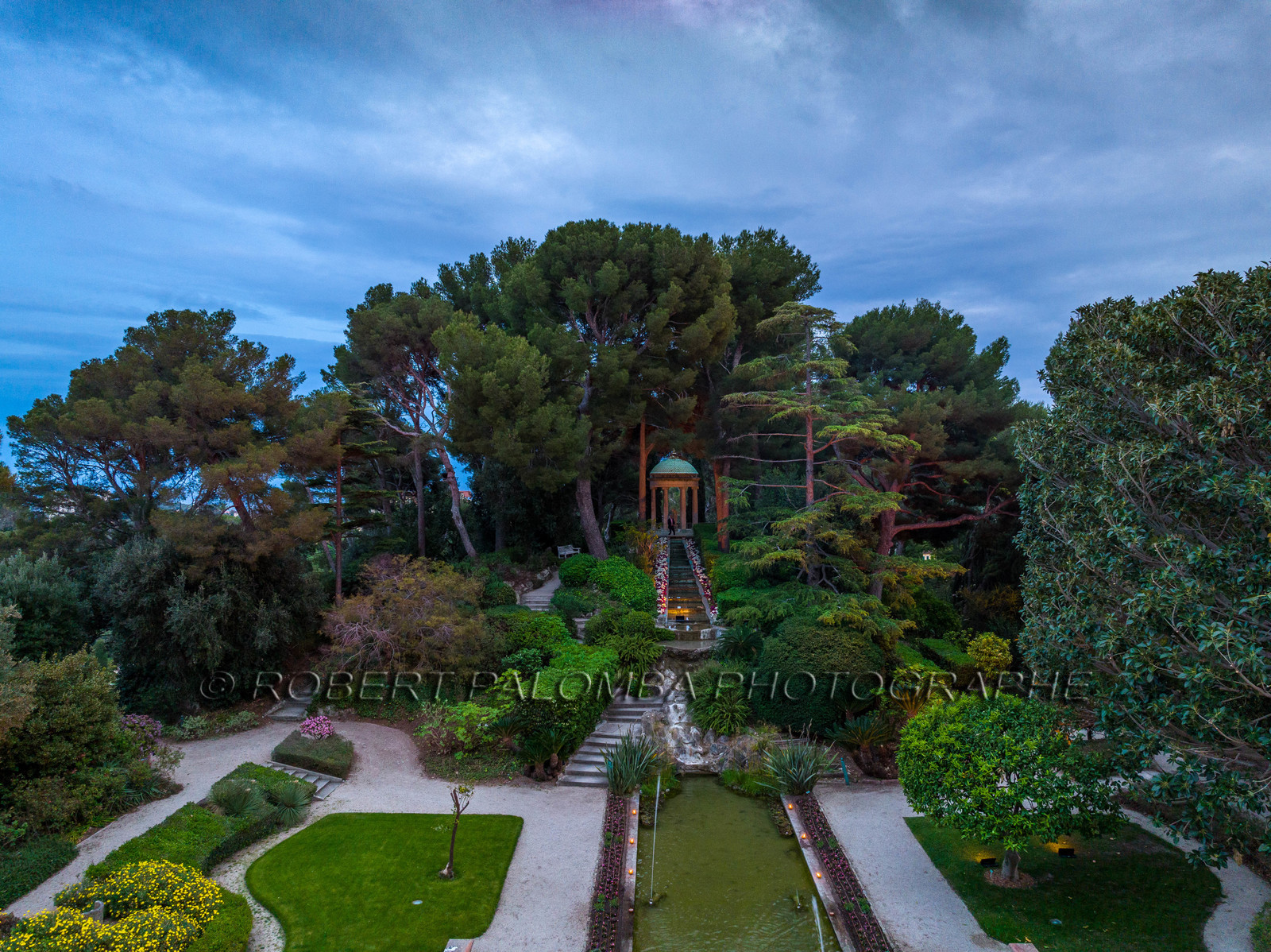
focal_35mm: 24
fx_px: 881
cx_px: 636
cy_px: 476
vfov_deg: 56.8
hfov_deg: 71.6
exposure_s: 1/15
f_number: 5.6
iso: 200
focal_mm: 12.3
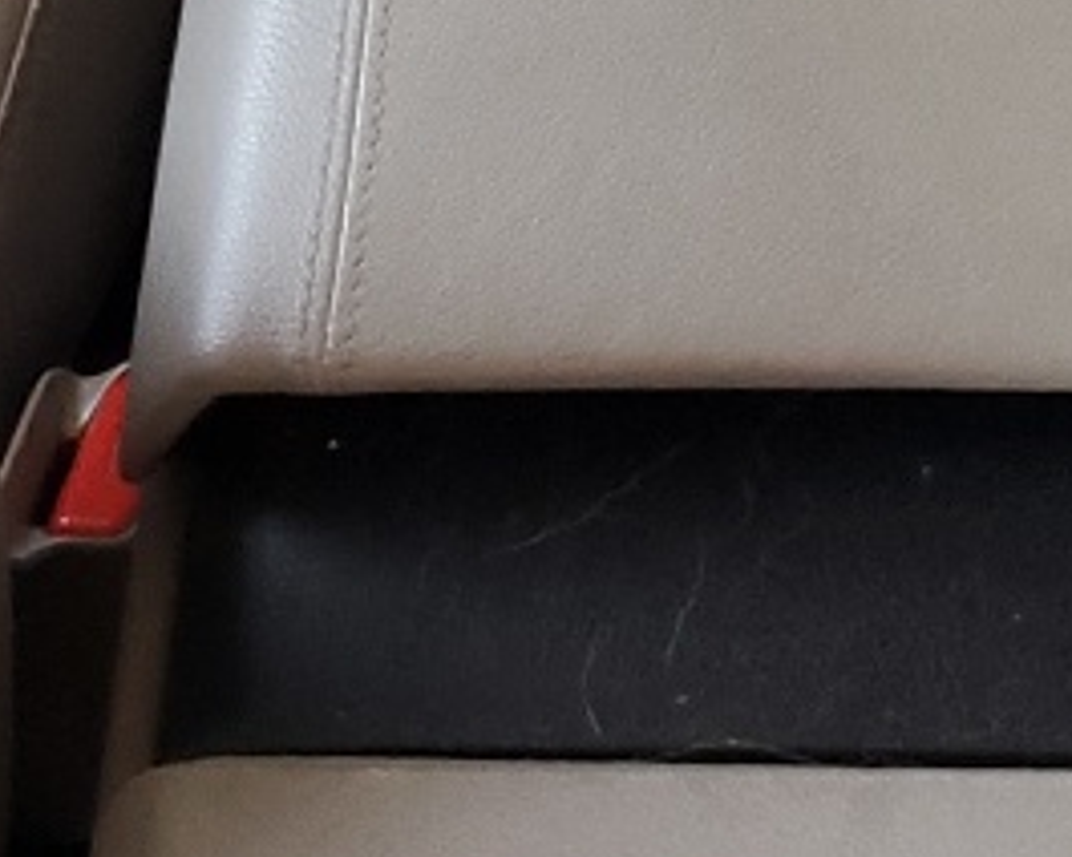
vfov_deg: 8.8
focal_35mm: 153
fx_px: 4854
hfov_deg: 12.5
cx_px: 999
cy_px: -1451
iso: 82
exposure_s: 1/60.2
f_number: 1.5
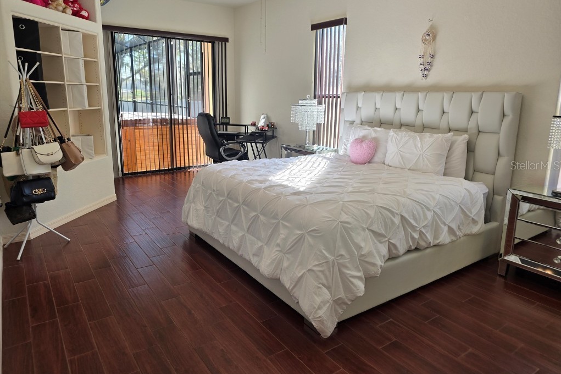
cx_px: 281
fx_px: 374
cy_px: 165
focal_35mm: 24
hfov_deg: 73.8
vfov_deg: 53.0
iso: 50
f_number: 1.7
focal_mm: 6.3
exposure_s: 1/120
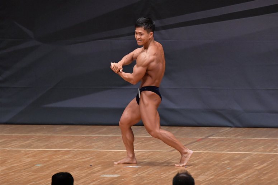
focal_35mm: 300
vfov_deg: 4.6
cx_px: 139
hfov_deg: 6.9
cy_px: 92
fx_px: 2316
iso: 6400
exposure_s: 1/400
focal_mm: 200
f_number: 5.6
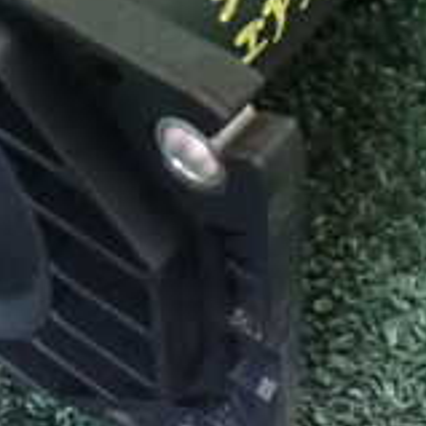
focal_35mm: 100
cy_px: -62
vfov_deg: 16.8
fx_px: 1392
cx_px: 64
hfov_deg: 17.2
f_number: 2.3
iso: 1600
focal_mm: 5.4
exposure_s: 1/15
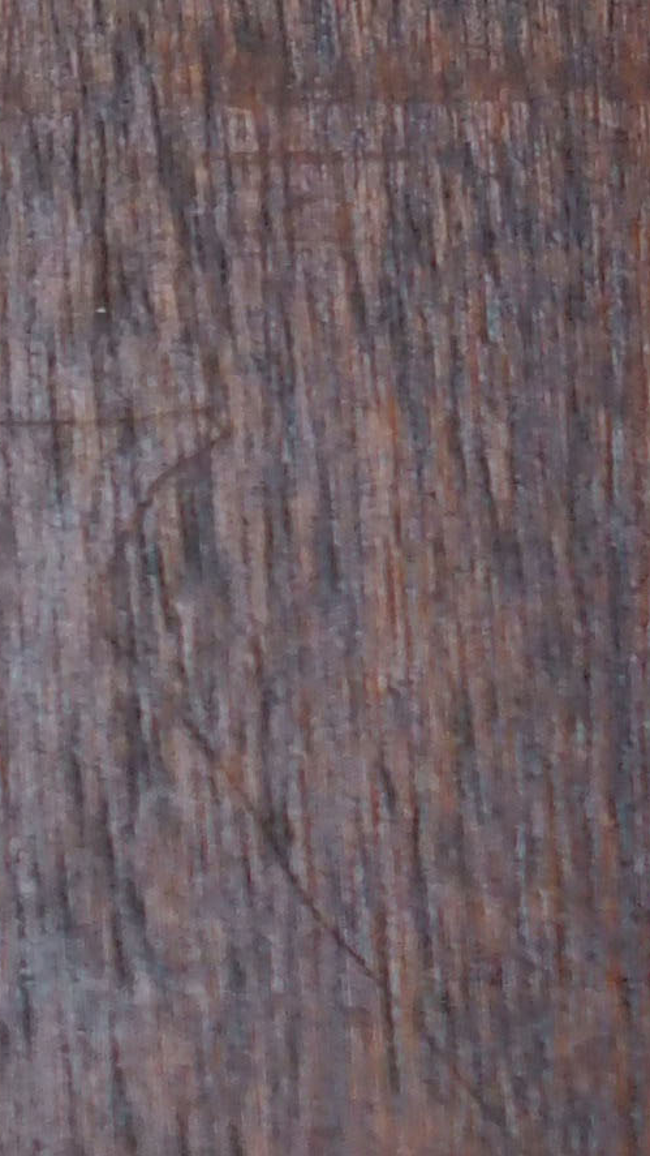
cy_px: 926
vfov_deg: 10.2
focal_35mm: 210
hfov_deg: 5.3
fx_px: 6434
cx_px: -1714
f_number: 2.2
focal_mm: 17
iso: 800
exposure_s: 1/80
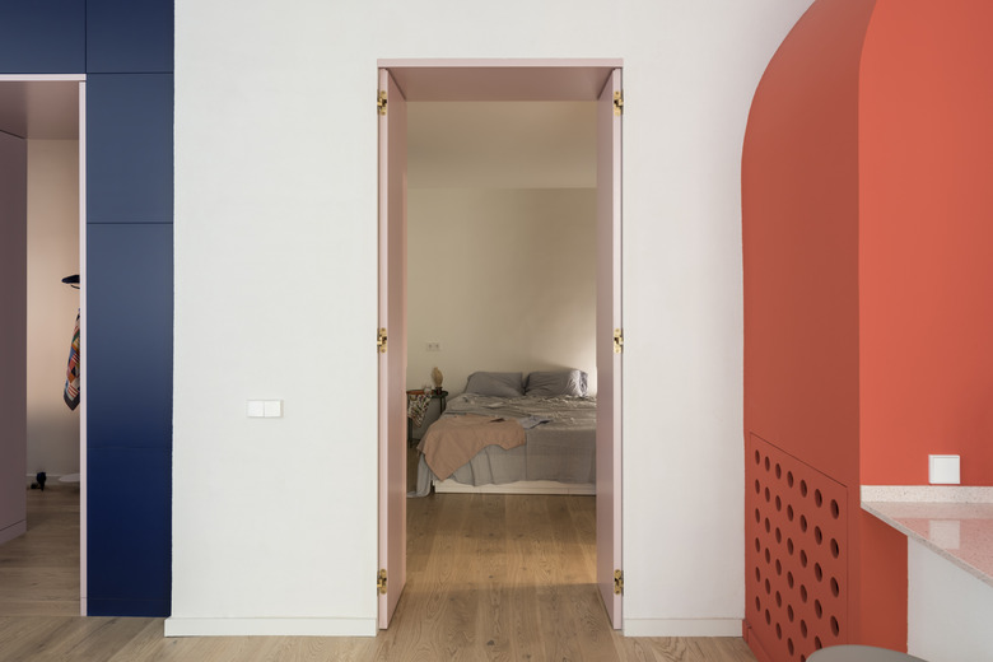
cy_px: 331
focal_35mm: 24
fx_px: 662
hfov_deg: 73.7
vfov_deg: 53.1
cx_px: 496
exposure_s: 2
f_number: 10
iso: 125
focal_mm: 24
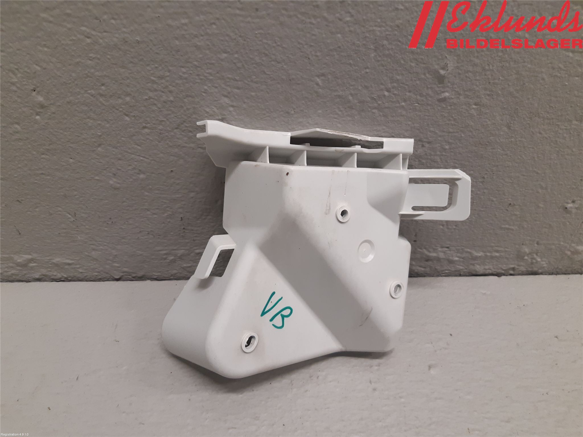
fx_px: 438
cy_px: 218
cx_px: 292
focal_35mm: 26
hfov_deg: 67.3
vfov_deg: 53.1
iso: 125
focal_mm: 3.93
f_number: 1.7
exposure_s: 1/50
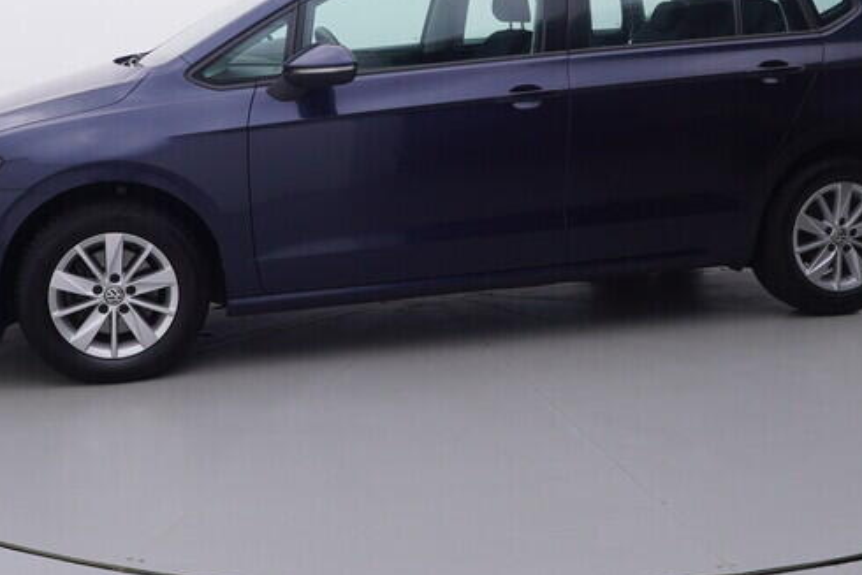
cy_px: 142
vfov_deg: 28.2
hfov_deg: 41.7
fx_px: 1127
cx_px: 352
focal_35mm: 47
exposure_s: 1/80
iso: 200
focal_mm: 15
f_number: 5
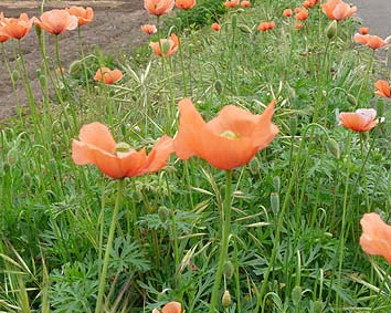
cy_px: 154
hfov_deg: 23.8
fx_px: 926
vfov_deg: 19.2
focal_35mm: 80
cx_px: 222
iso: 100
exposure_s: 1/200
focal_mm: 9.5
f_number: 5.6
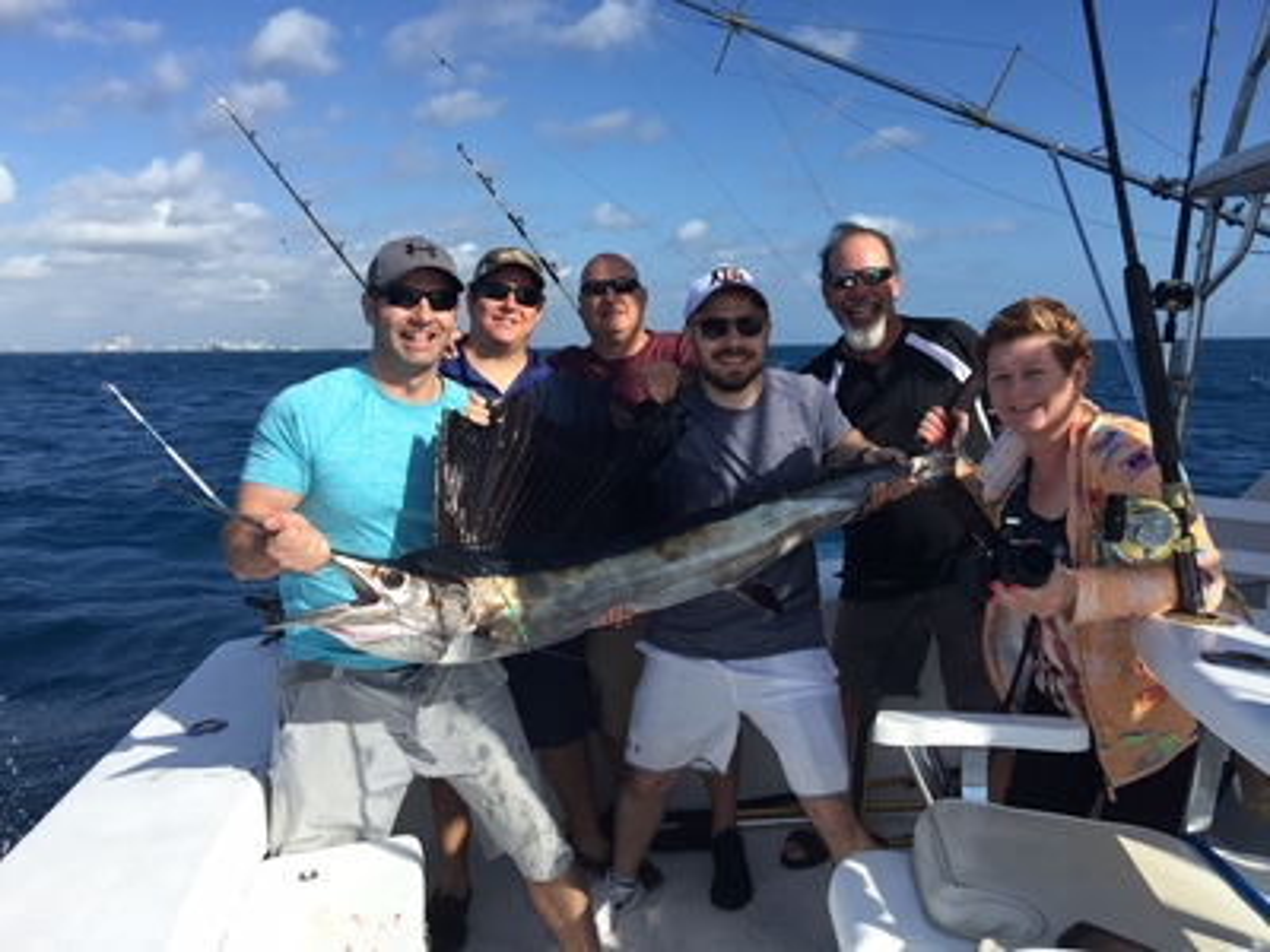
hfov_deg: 61.7
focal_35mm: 29
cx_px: 635
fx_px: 1064
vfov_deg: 48.2
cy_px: 476
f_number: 2.2
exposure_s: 1/1883
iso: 32
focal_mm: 4.15
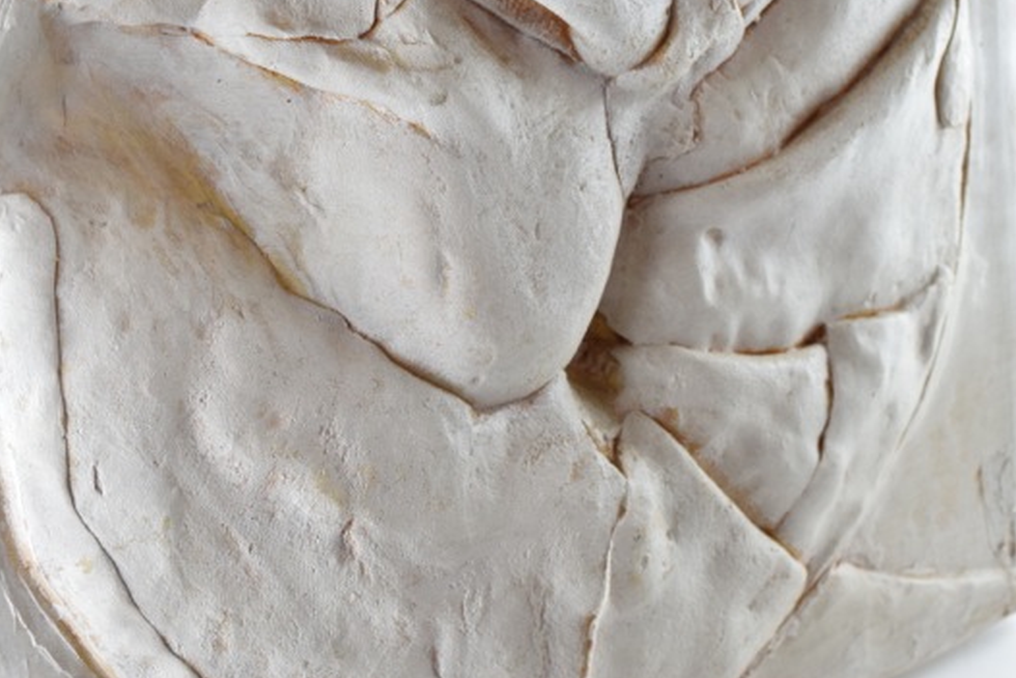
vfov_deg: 16.3
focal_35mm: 84
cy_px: 275
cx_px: 493
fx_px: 2371
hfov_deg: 24.2
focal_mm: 46
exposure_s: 1/125
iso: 800
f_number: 5
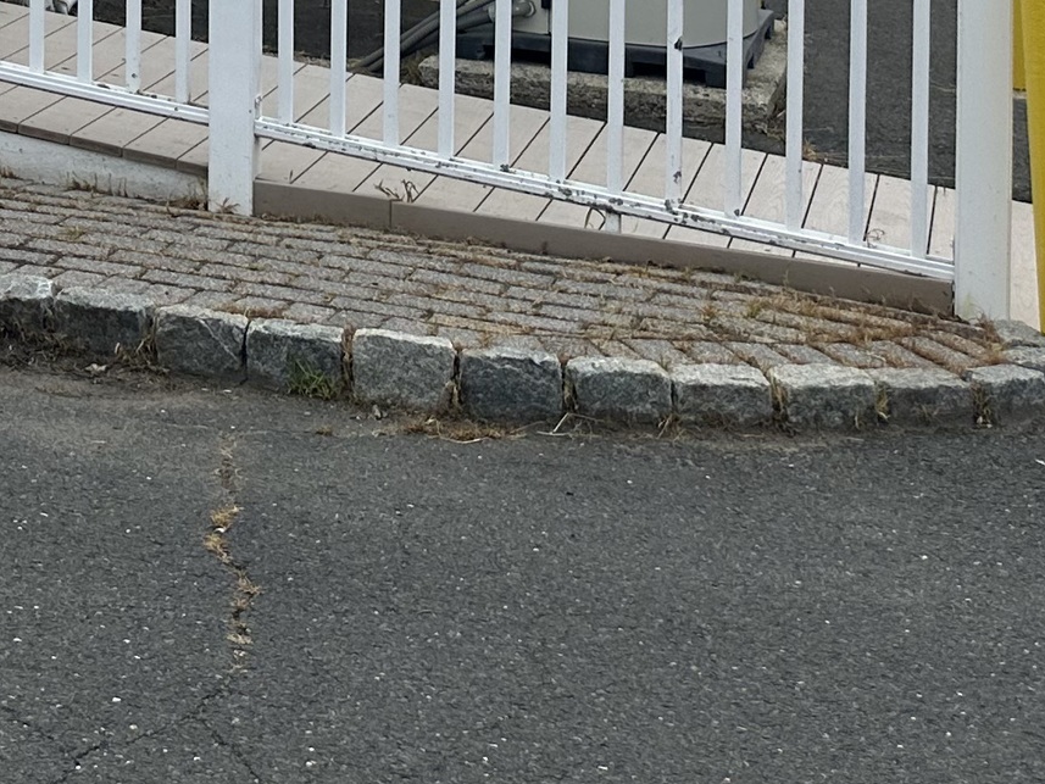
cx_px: -450
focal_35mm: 86
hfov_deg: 20.1
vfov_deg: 15.2
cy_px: -546
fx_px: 2597
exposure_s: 1/5848
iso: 80
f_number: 1.78
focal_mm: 6.86
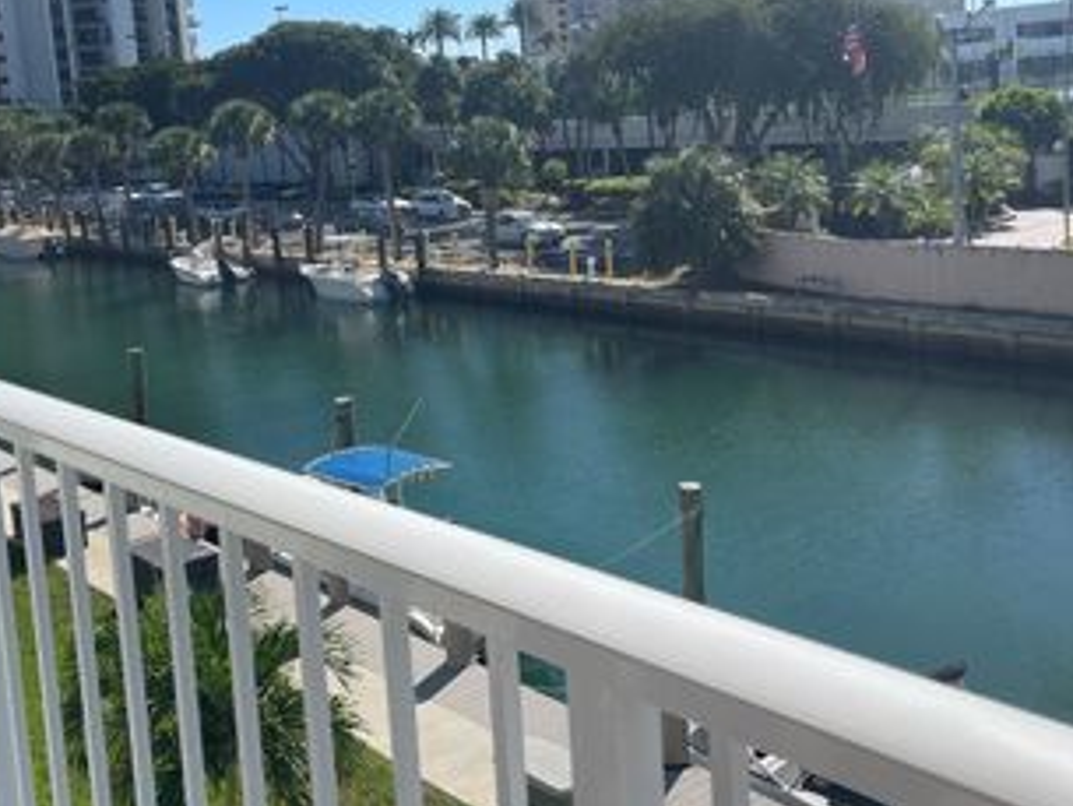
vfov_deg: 35.0
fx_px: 1271
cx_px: 493
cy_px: 297
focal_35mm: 41
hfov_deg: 45.7
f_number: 1.6
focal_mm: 5.1
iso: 32
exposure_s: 1/4902
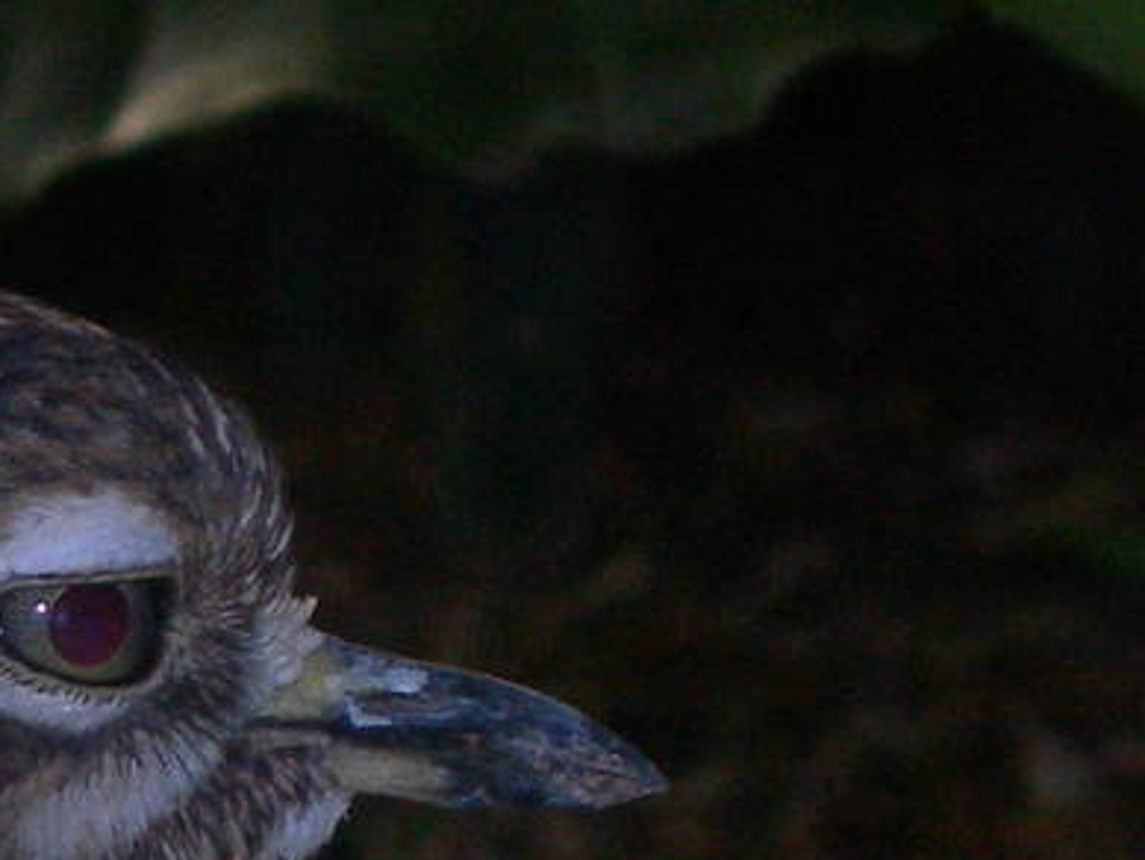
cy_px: 942
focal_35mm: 469
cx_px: -221
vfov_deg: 3.2
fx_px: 15518
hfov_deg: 4.2
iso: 200
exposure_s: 1/60.1
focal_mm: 23.4
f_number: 4.9
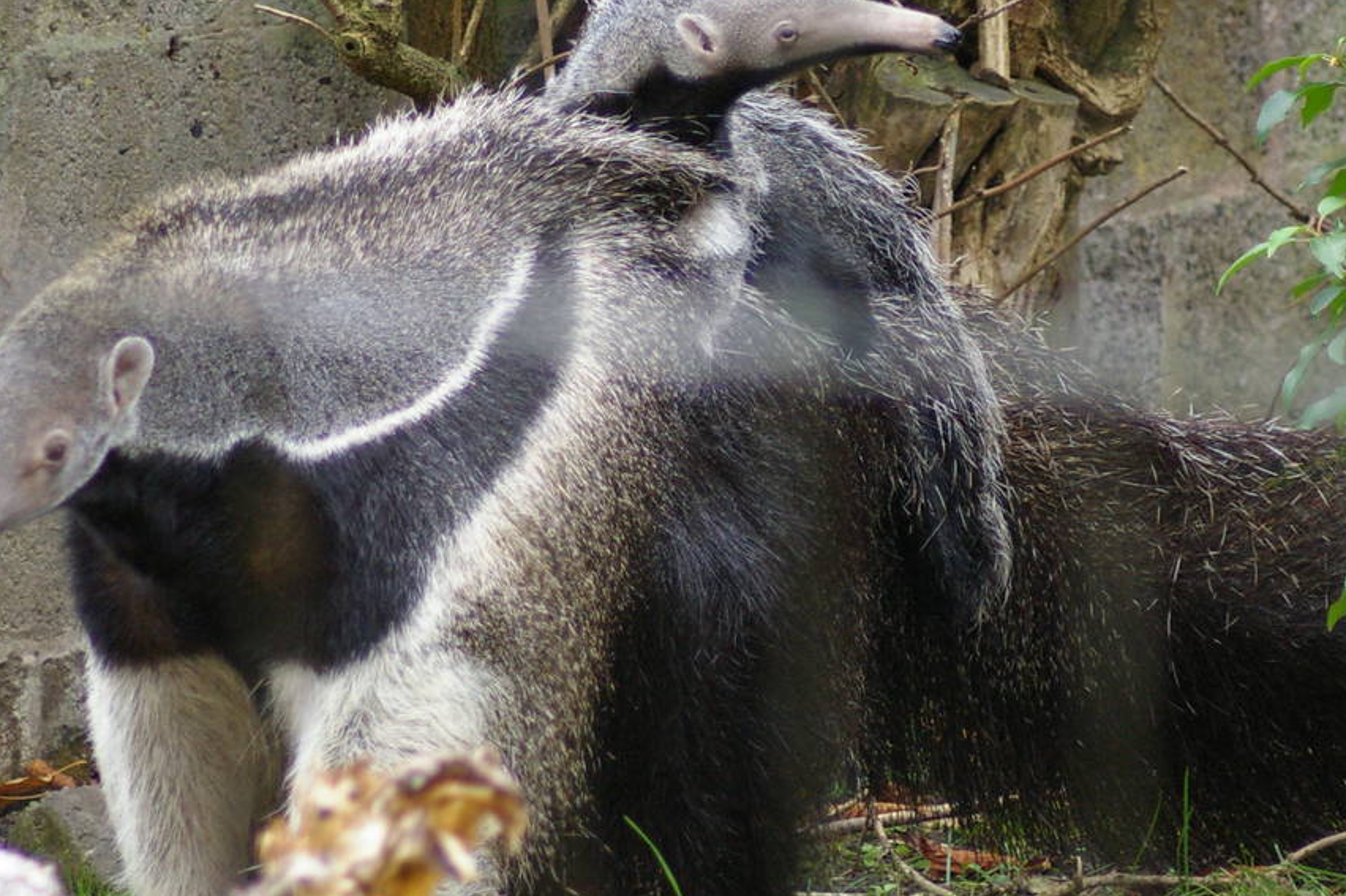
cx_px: 615
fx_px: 12630
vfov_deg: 4.1
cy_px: 441
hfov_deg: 6.1
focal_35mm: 338
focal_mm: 120
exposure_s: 1/180
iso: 800
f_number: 4.5
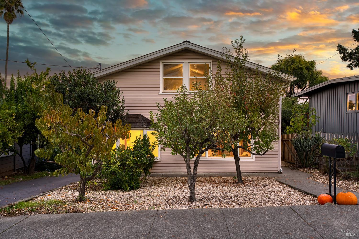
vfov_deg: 45.0
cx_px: 180
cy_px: 120
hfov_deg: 63.7
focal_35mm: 29
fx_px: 289
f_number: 8
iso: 125
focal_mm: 29
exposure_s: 1/3
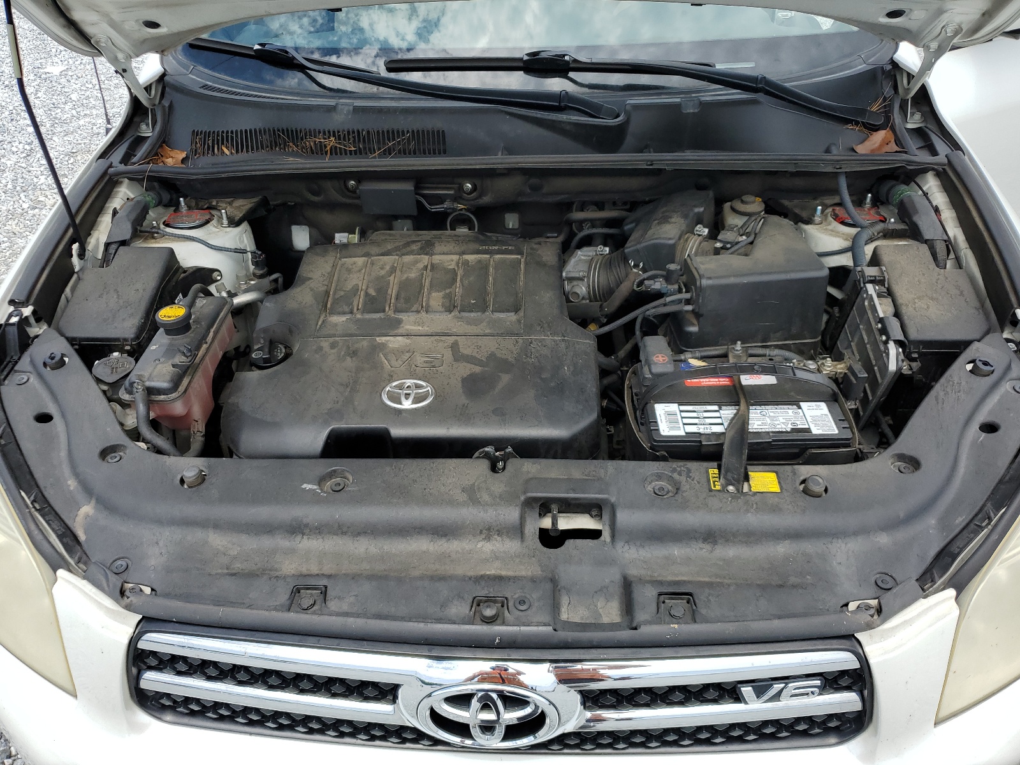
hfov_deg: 67.3
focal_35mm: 26
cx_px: 510
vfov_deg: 53.1
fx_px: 766
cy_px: 382
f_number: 1.5
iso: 50
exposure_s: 1/2000
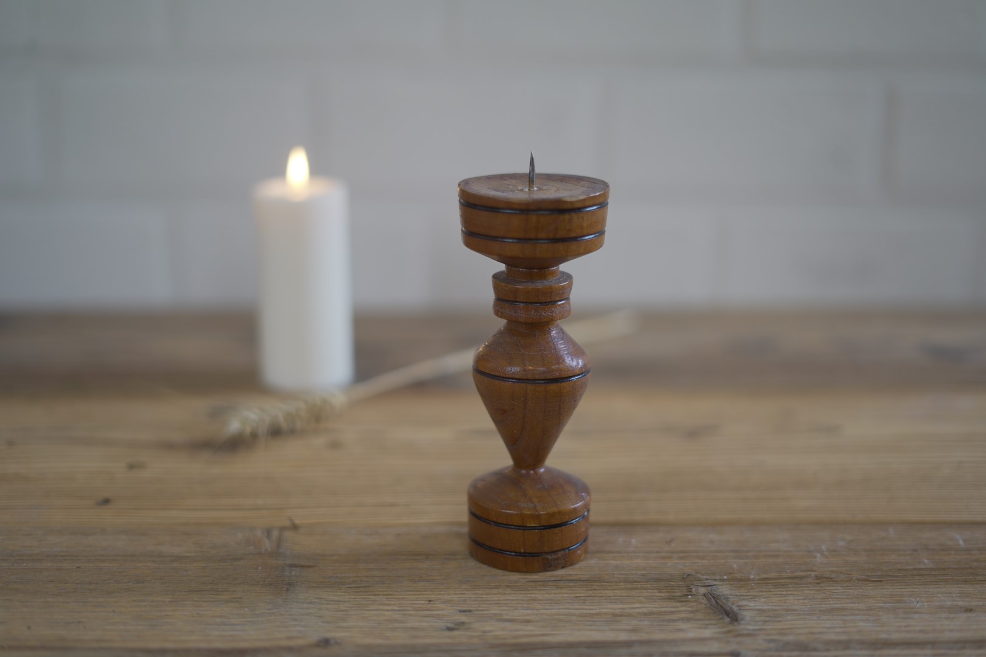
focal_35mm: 50
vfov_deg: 27.0
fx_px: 1369
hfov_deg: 39.6
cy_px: 328
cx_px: 493
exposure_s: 1/320
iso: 250
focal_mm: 50
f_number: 1.8
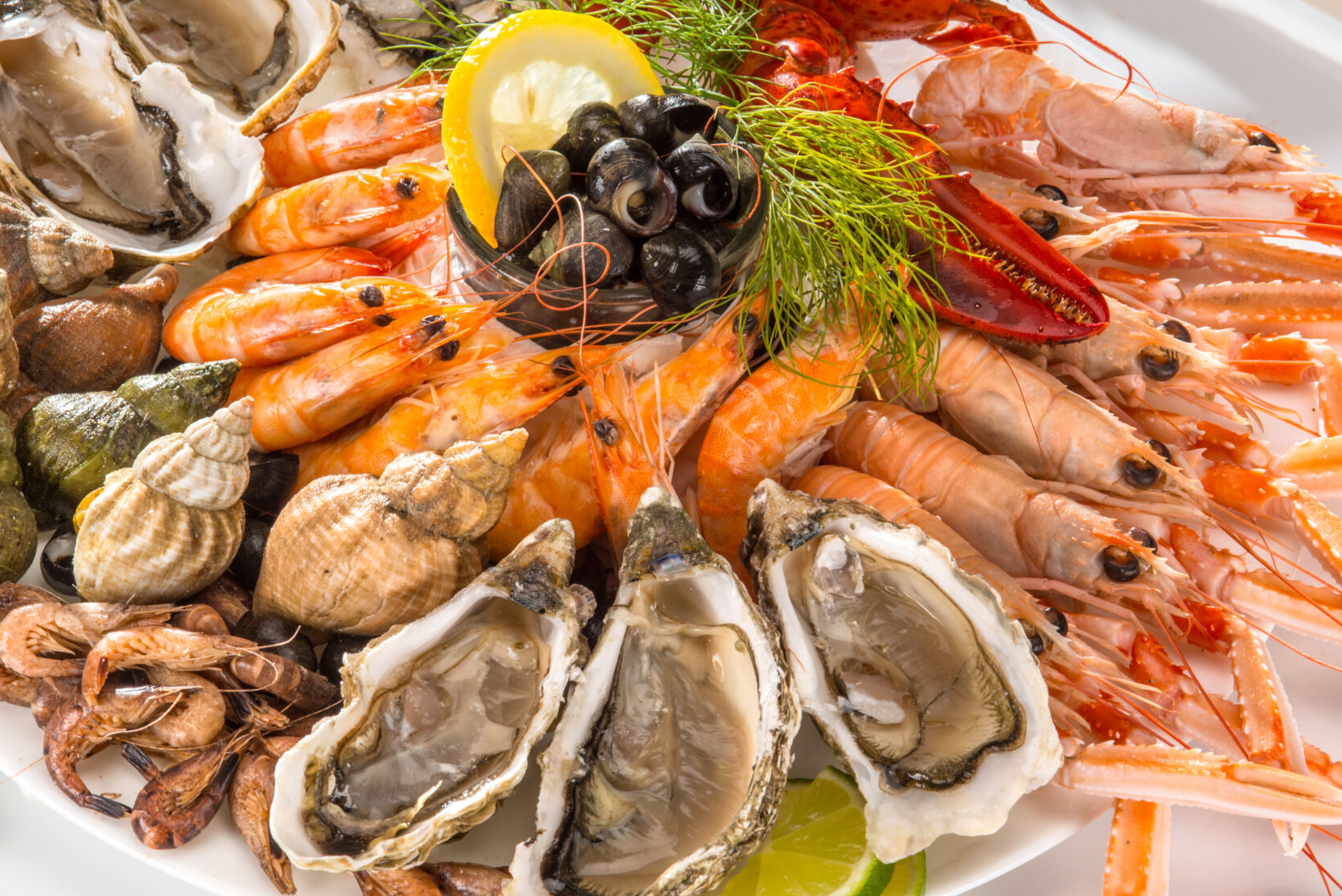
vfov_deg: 8.5
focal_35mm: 162
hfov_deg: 12.7
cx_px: 645
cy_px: 413
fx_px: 6042
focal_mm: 105
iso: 100
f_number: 20
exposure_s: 1/125
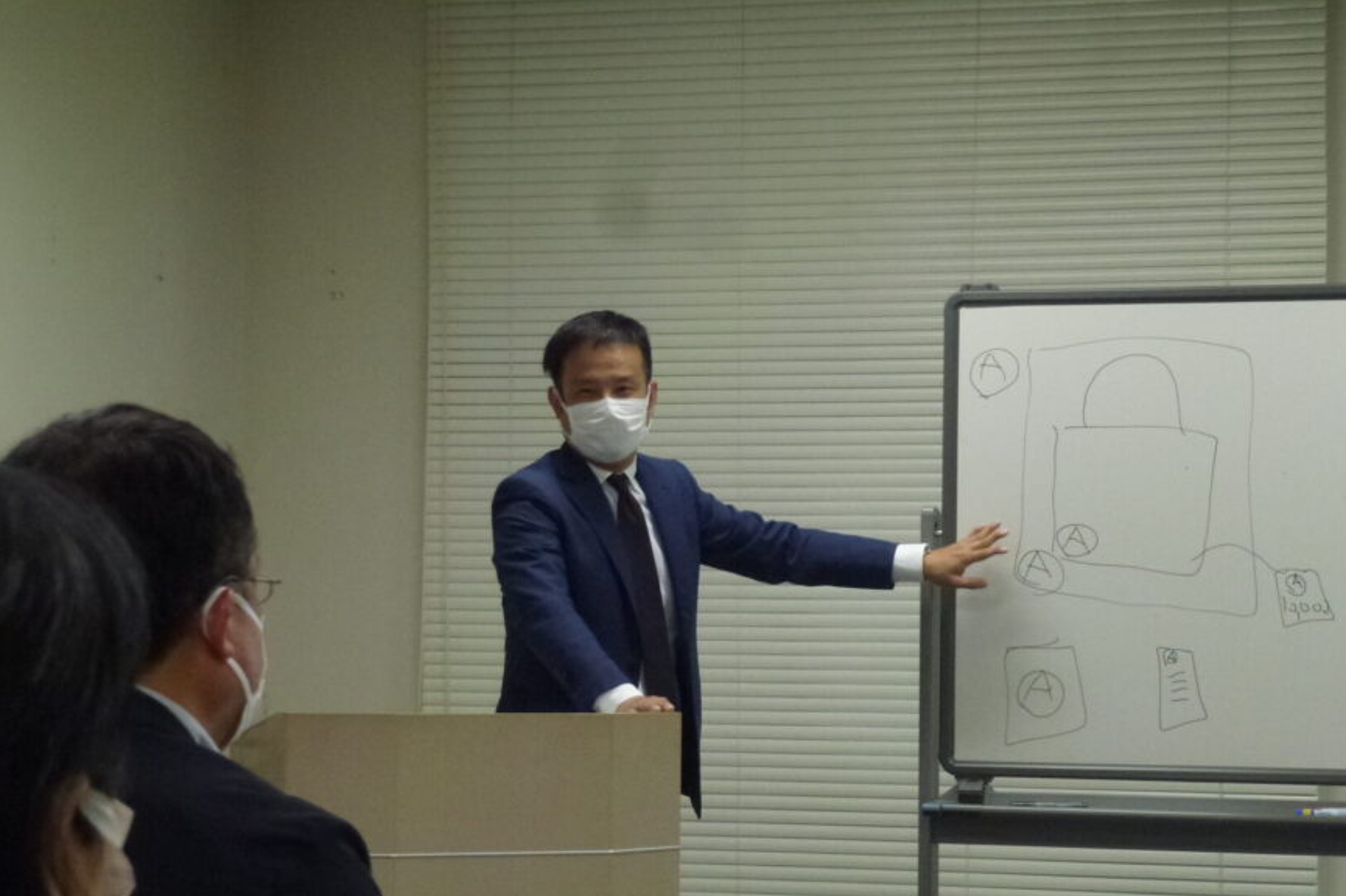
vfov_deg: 13.5
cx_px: 783
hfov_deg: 20.2
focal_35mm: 101
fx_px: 3775
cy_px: 583
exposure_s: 1/50
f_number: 4.8
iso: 400
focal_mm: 14.8
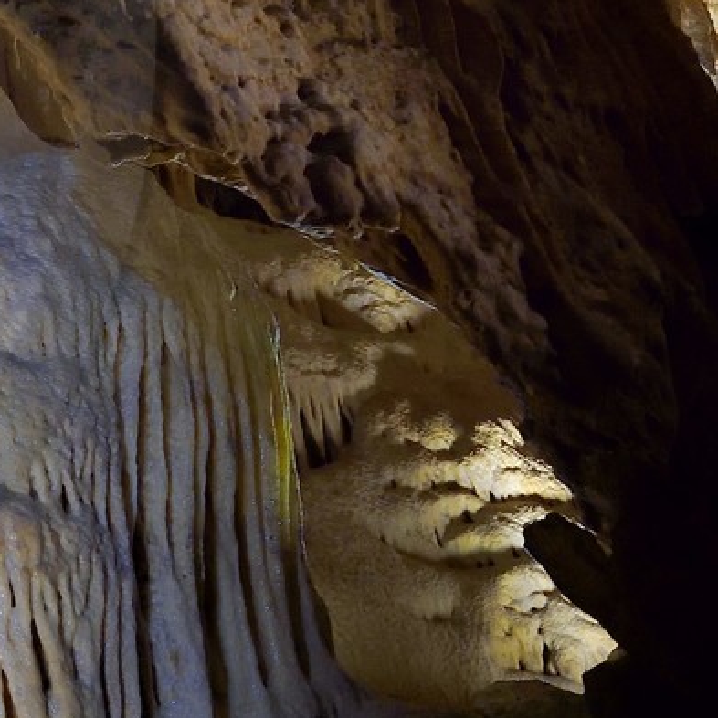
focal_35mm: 83
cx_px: -597
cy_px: 36
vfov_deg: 20.4
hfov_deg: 17.0
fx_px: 1948
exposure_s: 1/50
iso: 1600
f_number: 7.1
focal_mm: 24
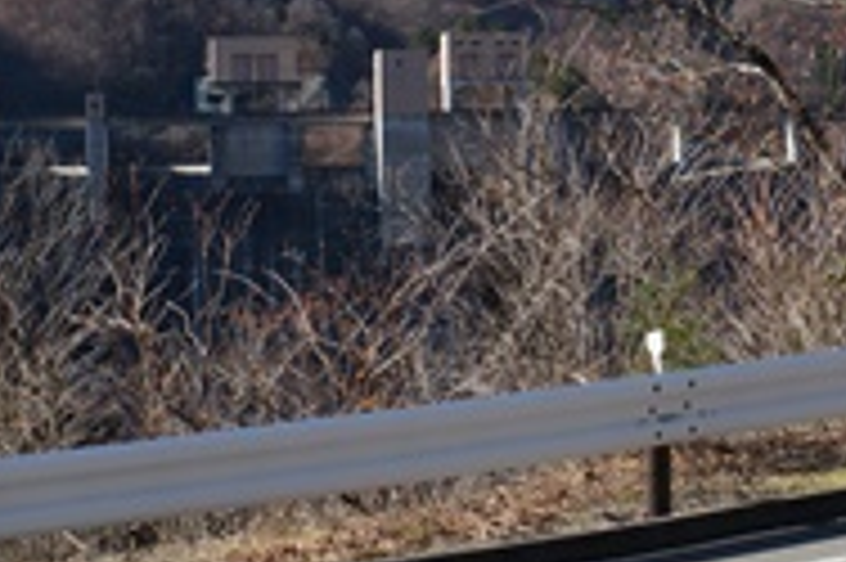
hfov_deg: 23.0
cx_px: 374
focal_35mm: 89
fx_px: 2082
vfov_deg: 15.4
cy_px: 308
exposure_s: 1/100
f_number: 9
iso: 100
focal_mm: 23.1
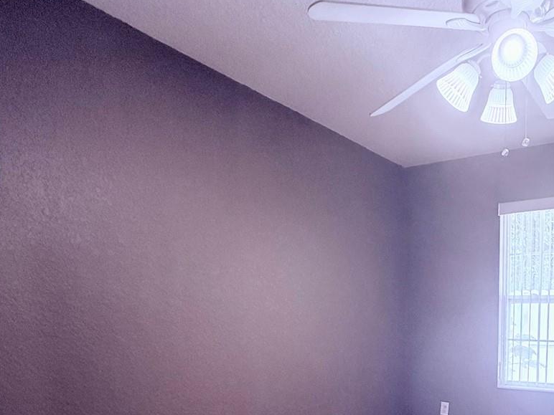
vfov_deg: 44.4
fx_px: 464
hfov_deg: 57.7
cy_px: 364
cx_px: 431
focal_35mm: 29
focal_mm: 2.22
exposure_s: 1/120
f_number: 2.2
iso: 250
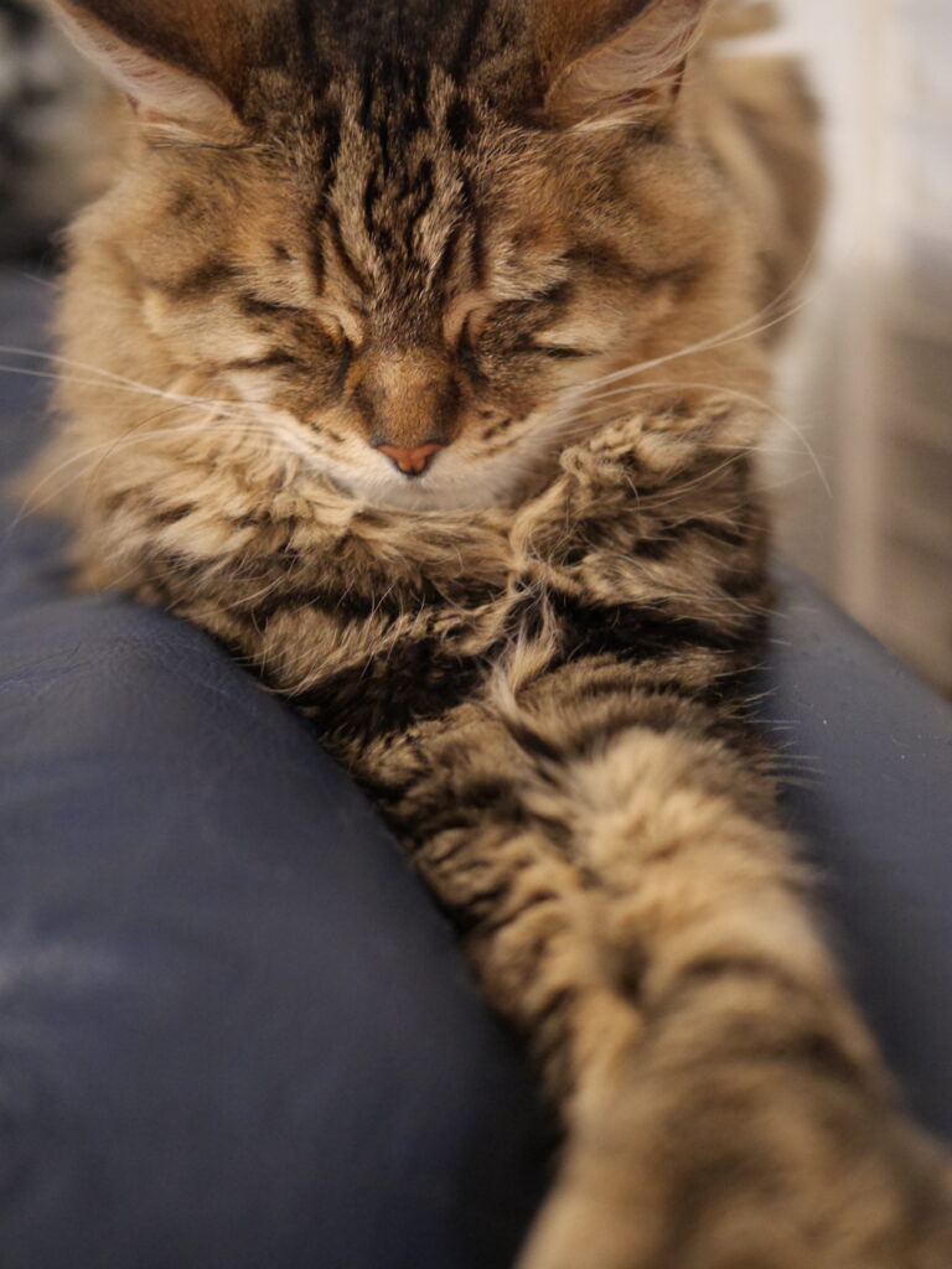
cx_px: 476
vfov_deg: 38.2
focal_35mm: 50
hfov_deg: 29.1
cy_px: 634
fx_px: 1833
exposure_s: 1/60
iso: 3200
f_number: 1.8
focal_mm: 25
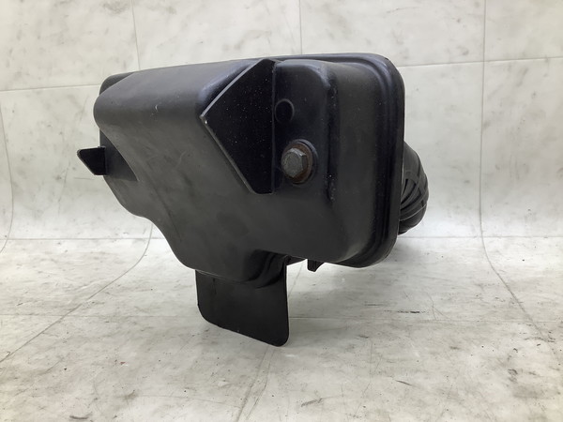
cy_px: 211
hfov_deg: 58.4
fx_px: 504
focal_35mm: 31
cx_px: 282
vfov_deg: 45.4
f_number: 2.4
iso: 80
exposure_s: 1/60
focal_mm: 3.3
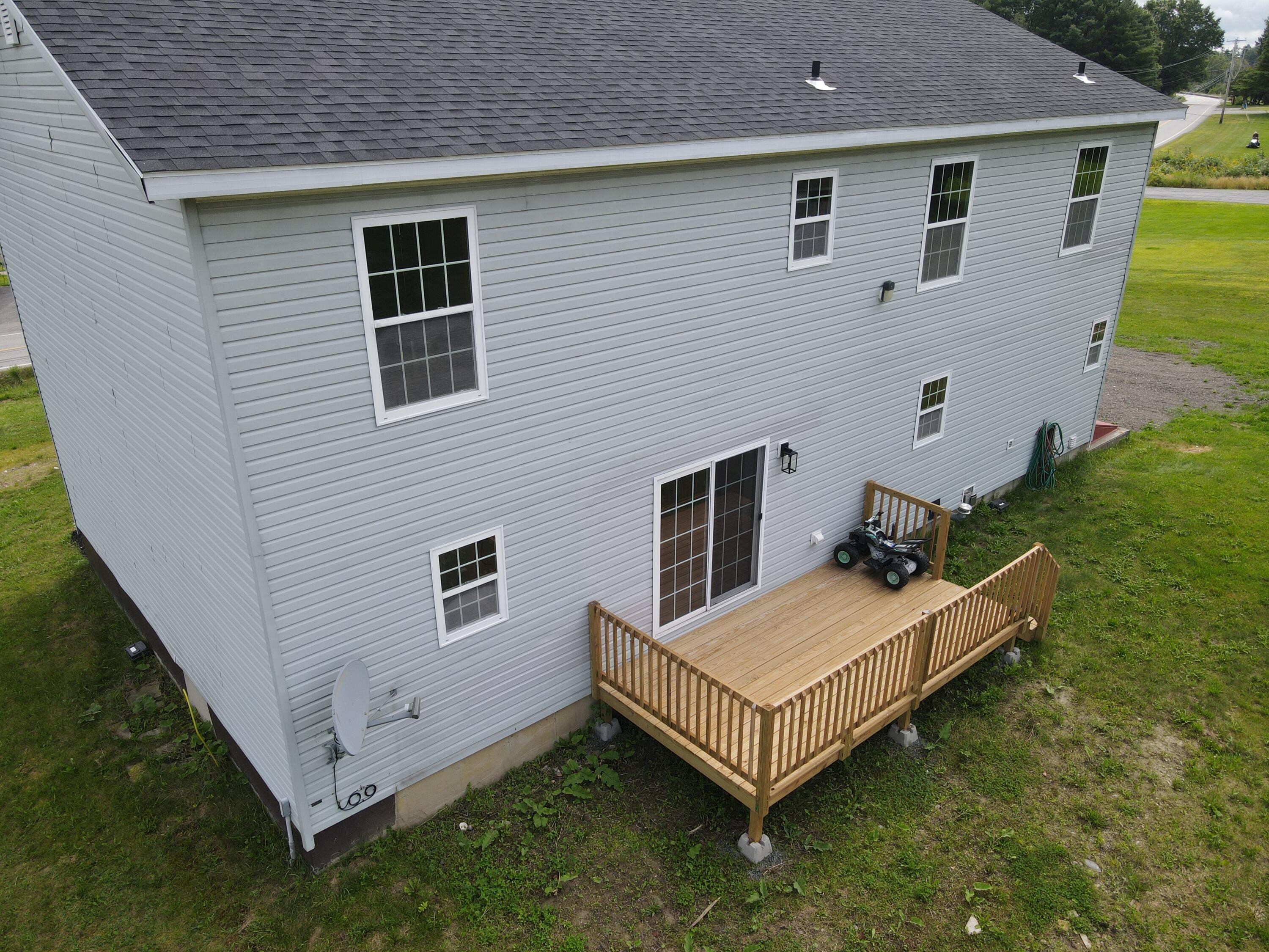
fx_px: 880
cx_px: 634
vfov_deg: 56.8
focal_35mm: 24
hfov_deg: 71.6
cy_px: 476
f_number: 2.8
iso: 100
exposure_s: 1/500
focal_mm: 4.5
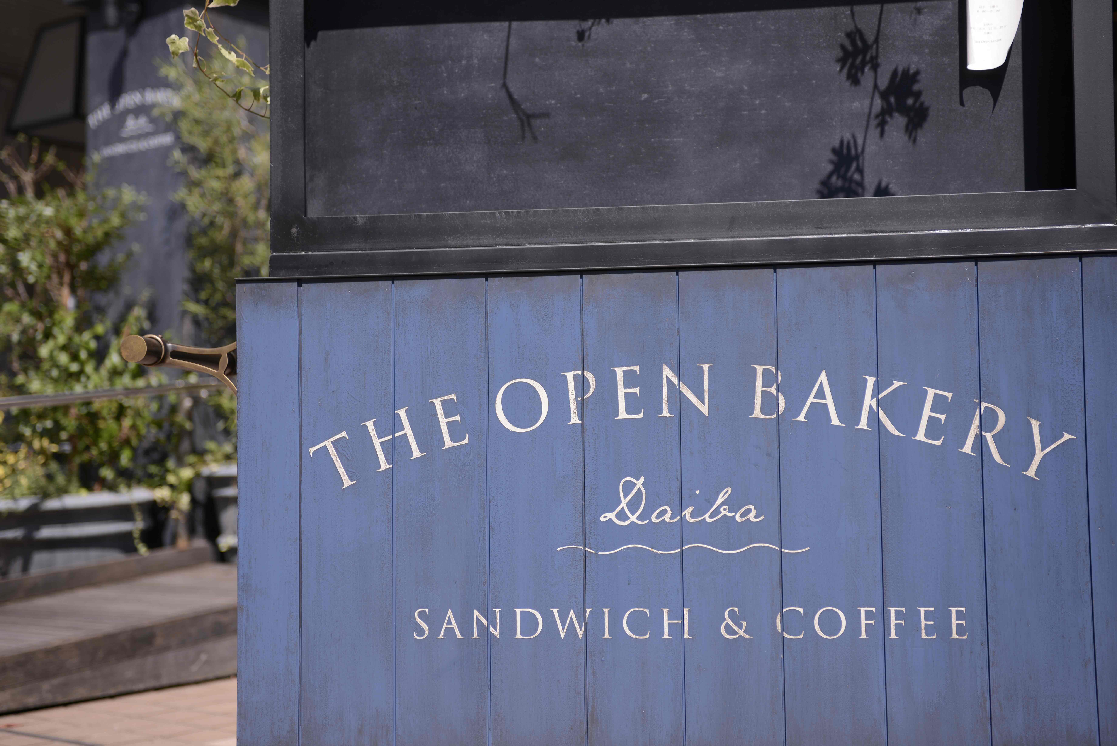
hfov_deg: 38.2
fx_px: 1614
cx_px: 558
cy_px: 373
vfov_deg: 26.0
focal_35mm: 52
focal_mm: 52
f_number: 3.5
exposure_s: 1/1250
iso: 100
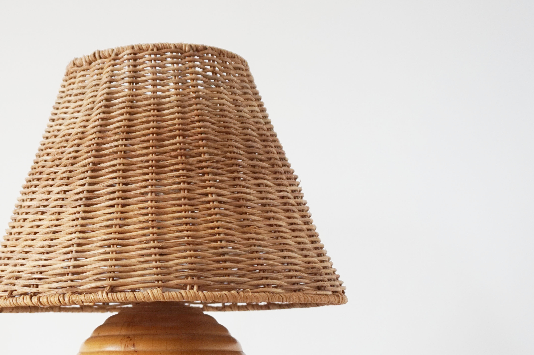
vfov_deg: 24.1
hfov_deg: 35.2
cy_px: 232
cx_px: 166
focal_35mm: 56
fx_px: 830
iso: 400
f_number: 4
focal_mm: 22
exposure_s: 1/160
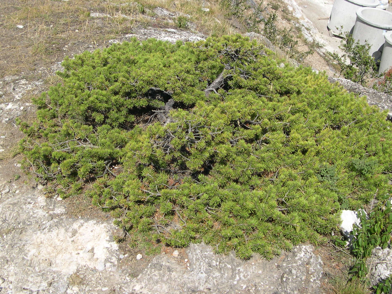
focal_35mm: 38
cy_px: 147
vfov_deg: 37.7
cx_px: 196
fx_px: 430
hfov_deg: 49.0
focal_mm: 8
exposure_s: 1/183
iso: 100
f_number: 7.6
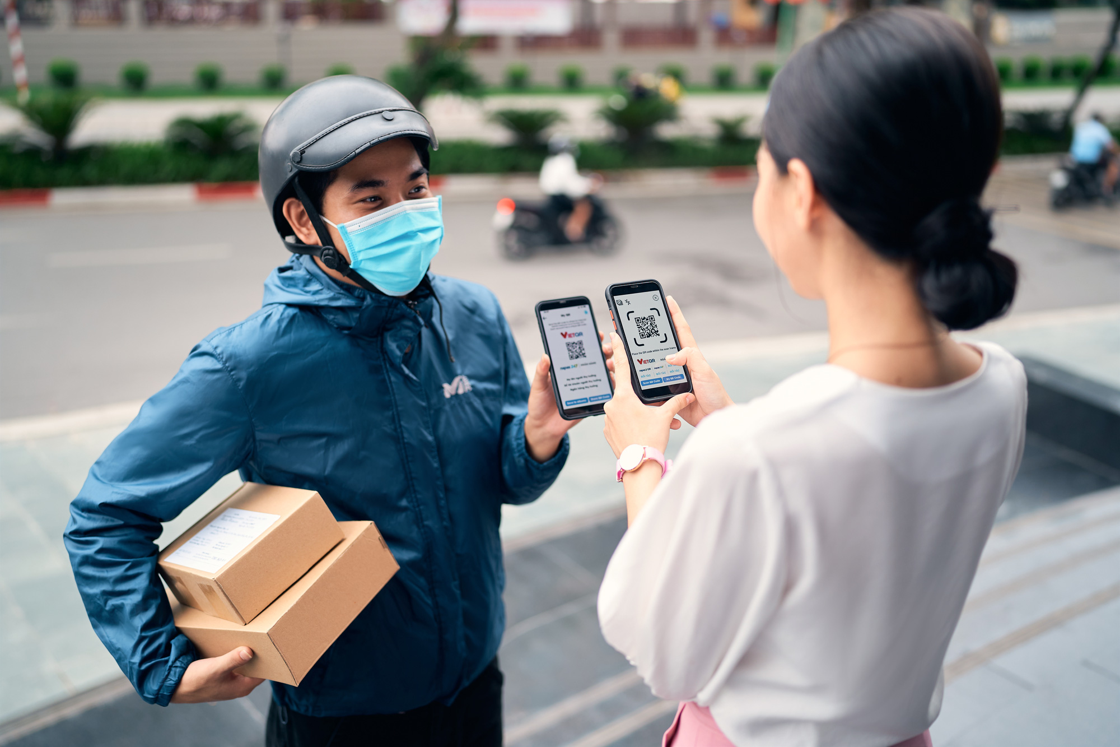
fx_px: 1089
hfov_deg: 54.4
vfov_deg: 37.8
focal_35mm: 35
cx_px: 560
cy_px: 374
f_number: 1.4
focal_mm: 35
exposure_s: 1/250
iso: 100
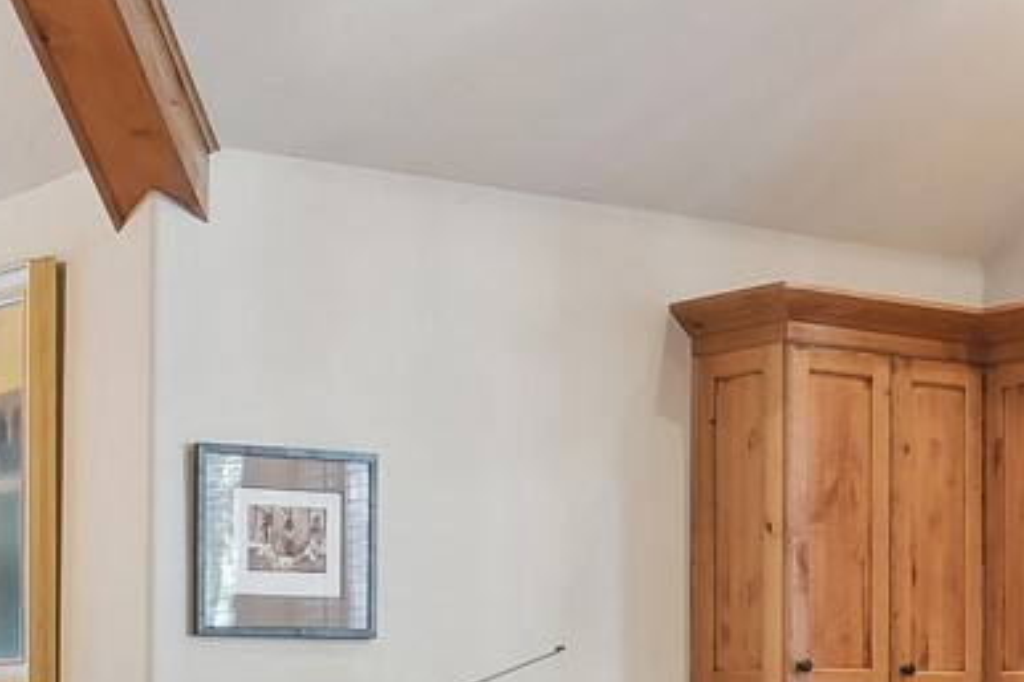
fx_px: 2559
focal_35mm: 90
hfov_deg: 22.6
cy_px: 746
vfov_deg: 14.8
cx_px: 554
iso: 100
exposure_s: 1
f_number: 6.3
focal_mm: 11
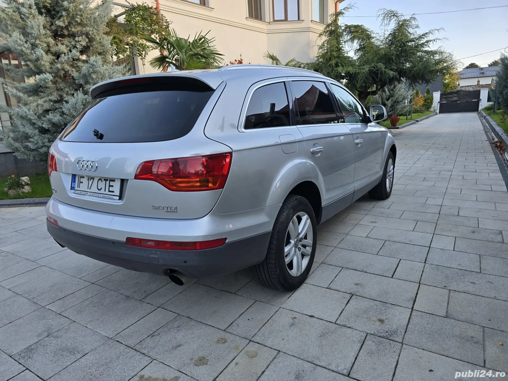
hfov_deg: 73.9
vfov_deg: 58.9
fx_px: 338
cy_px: 190
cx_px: 254
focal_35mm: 23
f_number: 1.7
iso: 16
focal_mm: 6.3
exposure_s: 1/180
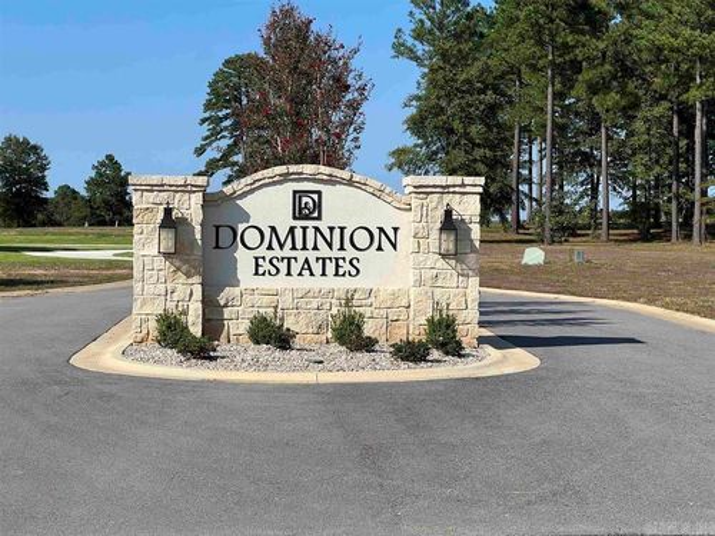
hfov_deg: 25.3
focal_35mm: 77
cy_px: 268
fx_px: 1590
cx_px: 358
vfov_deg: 19.1
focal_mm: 9
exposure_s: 1/874
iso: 32
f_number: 2.8
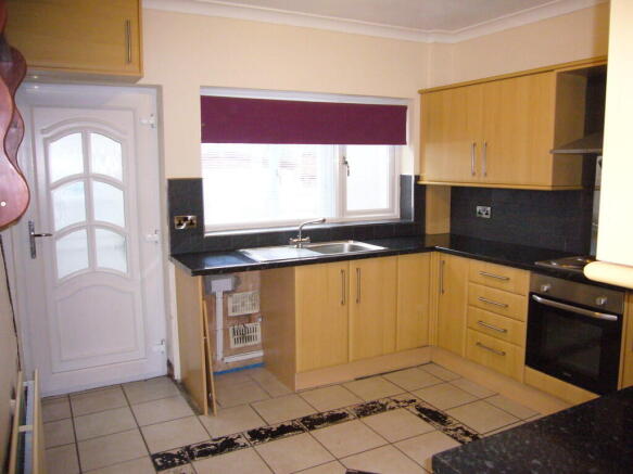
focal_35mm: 28
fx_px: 512
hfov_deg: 63.5
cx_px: 316
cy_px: 237
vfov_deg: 49.7
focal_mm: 4.6
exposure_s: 1/30
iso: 320
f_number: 2.8
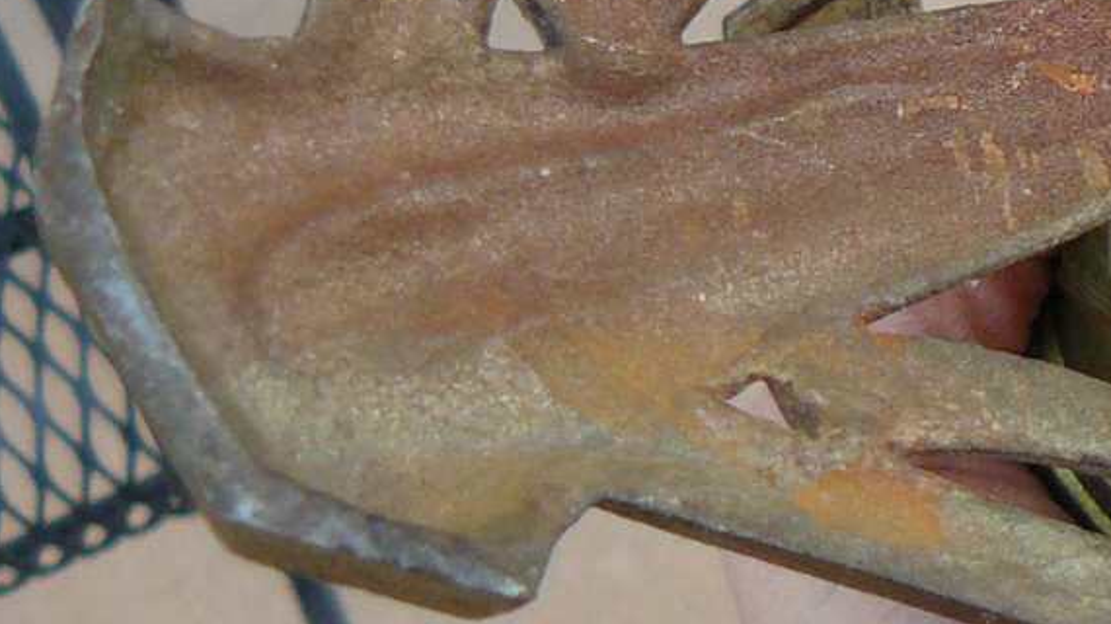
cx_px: 1610
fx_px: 4152
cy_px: -154
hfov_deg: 14.3
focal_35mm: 141
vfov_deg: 8.5
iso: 100
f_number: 2.8
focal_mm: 6
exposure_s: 1/100
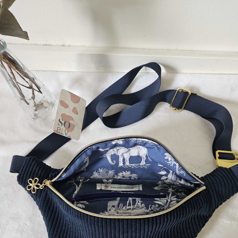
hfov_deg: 57.3
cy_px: 155
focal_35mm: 28
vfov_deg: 56.3
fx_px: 218
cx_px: 123
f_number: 1.8
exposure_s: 1/100
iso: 400
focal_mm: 5.4
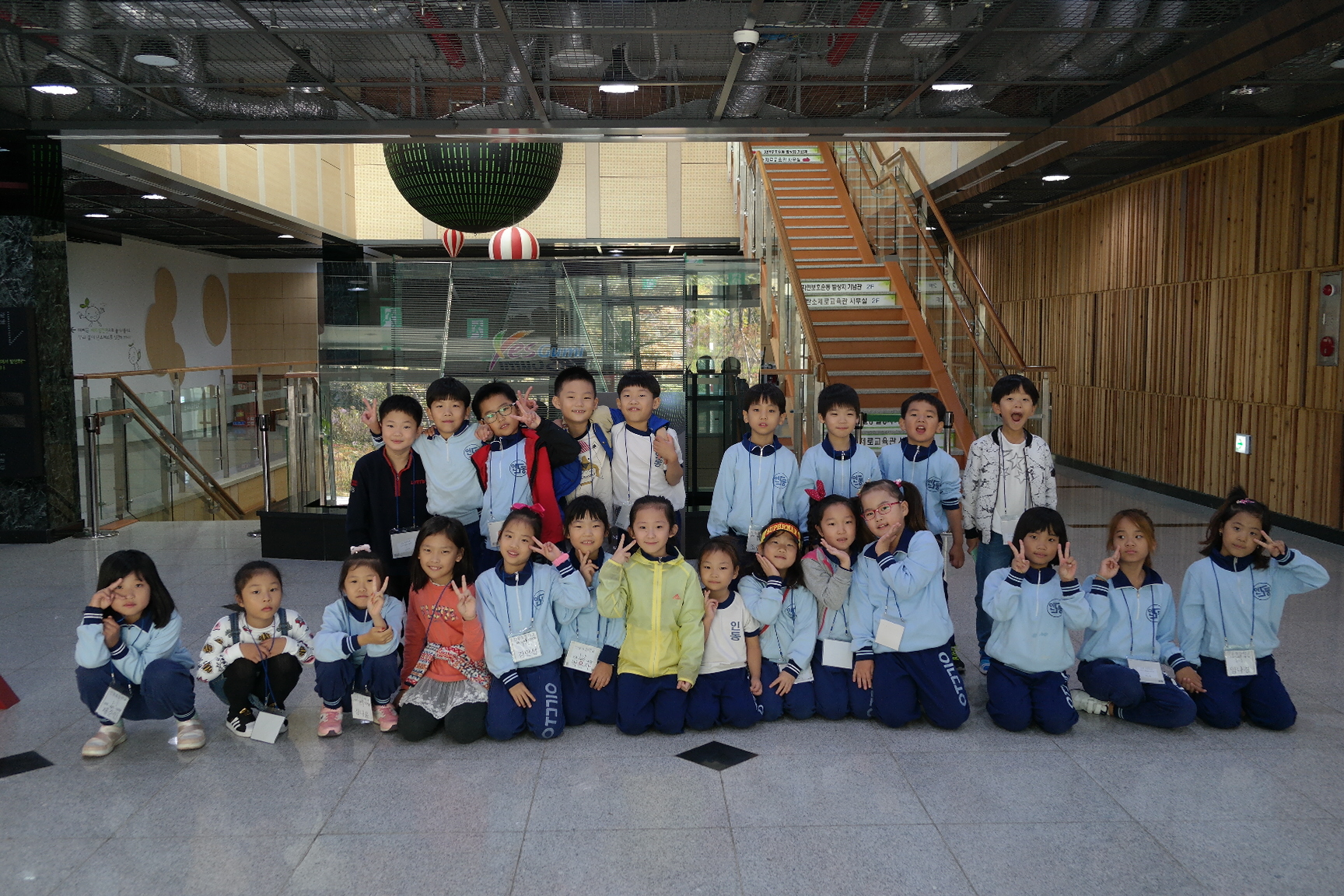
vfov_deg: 43.6
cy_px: 448
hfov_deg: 61.9
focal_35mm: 30
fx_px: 1120
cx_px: 672
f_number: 3.5
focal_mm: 20
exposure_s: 1/40
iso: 400
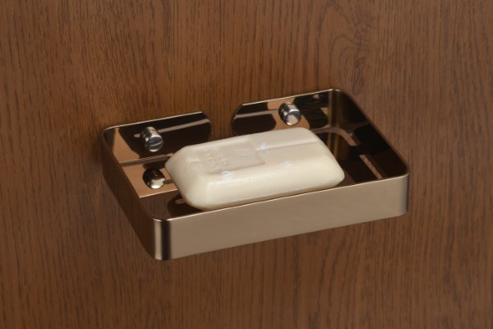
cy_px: 164
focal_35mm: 127
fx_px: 1739
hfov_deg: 16.1
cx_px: 246
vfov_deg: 10.8
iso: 200
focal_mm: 85
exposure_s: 1/30
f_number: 16
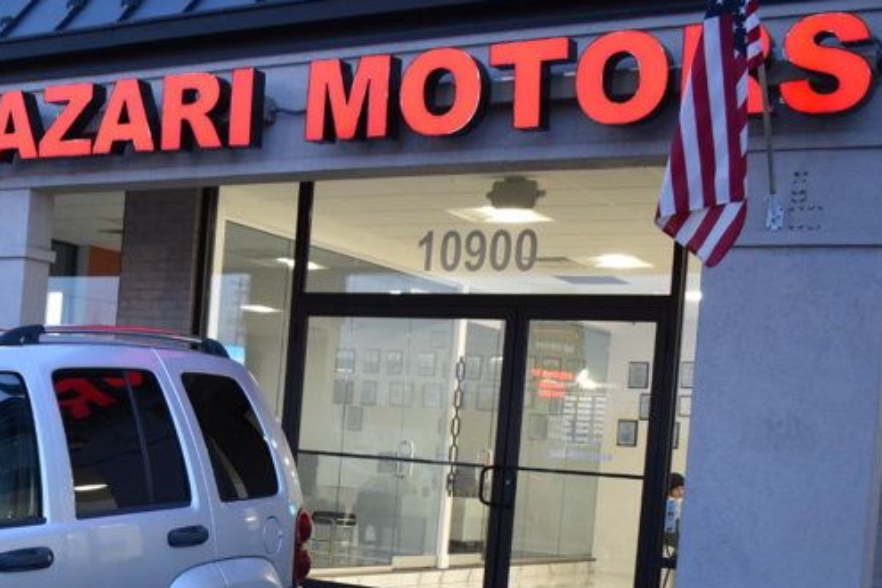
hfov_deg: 30.8
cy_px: 502
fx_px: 1519
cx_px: 77
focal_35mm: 62
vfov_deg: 21.5
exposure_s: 1/60
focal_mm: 20
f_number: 4
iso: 450
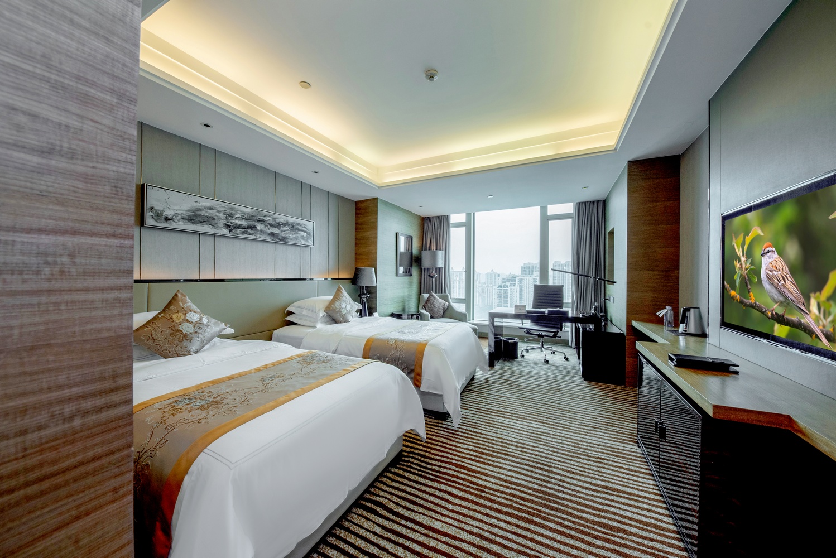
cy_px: 279
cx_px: 418
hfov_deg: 112.6
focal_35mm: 12
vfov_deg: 90.1
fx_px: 279
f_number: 8
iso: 160
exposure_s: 1/40
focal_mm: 12
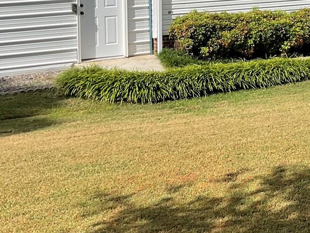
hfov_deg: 21.1
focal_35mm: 87
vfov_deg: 16.5
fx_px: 779
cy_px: -20
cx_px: 359
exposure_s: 1/1675
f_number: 1.8
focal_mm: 3
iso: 16
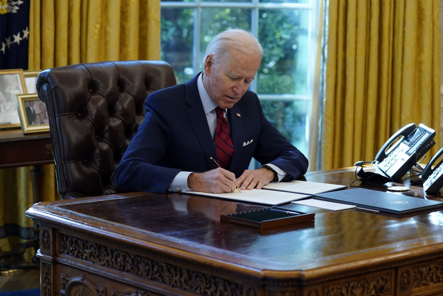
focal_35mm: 112
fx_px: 1378
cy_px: 137
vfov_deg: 12.2
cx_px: 243
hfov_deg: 18.3
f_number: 4
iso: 2000
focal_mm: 98
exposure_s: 1/500
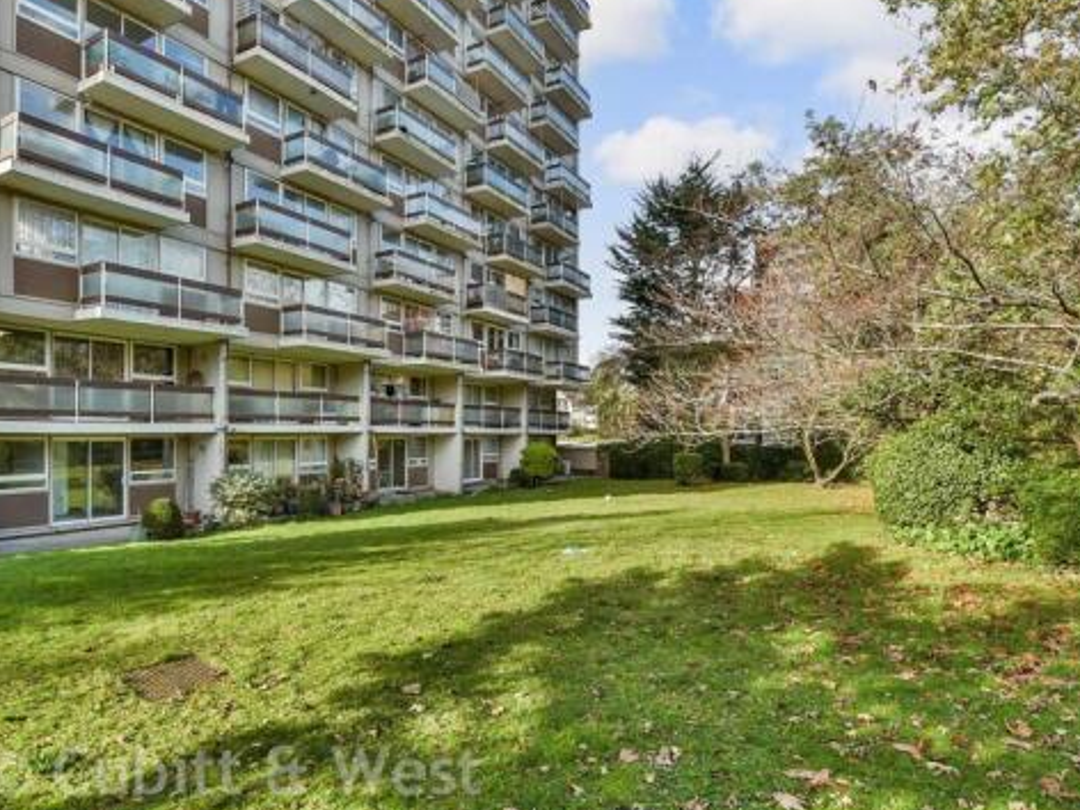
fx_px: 624
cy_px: 429
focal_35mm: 20
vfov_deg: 65.9
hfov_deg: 81.4
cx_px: 472
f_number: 8
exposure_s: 1/50
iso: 160
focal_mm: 10
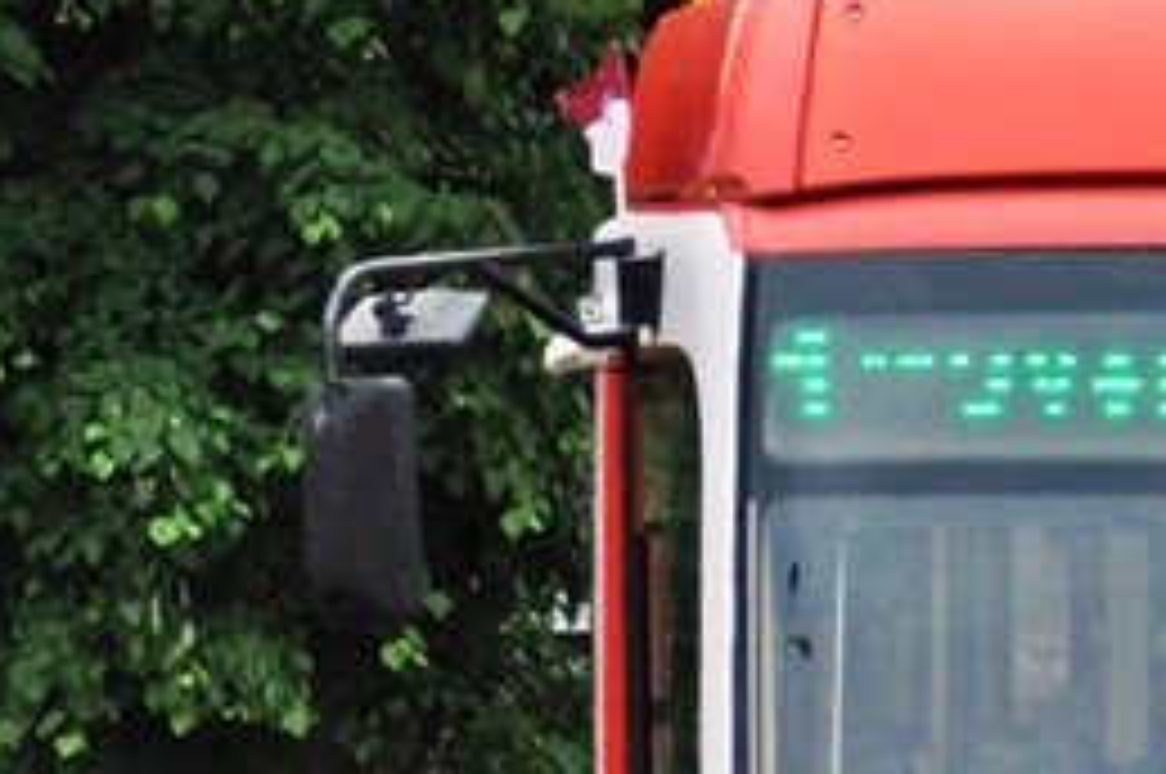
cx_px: 1760
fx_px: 10135
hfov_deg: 6.5
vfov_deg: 4.4
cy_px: 376
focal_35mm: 313
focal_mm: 45
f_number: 4.8
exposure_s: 1/1000
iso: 720
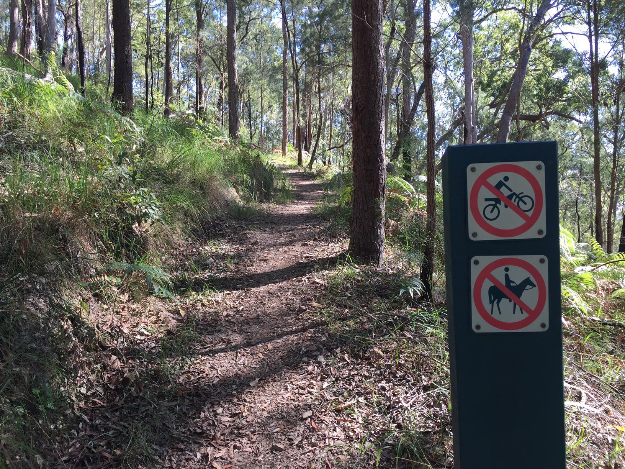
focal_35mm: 29
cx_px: 312
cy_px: 234
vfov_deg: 48.2
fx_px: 524
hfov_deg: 61.7
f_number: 2.2
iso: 32
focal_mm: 4.15
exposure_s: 1/152
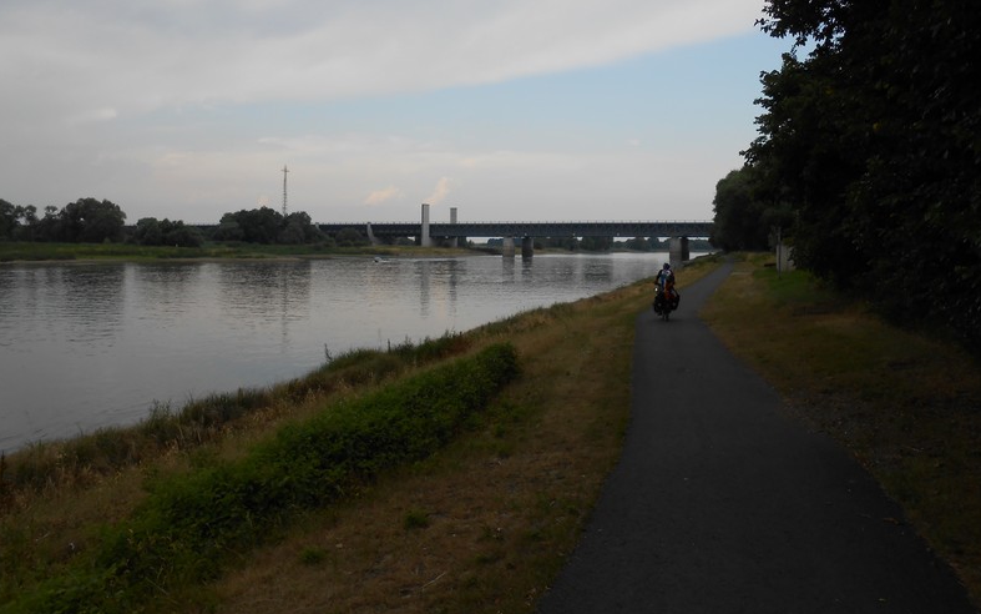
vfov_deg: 44.5
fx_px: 749
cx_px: 495
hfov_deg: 66.5
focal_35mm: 28
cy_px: 273
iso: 80
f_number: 3.5
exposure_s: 1/400
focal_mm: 4.6
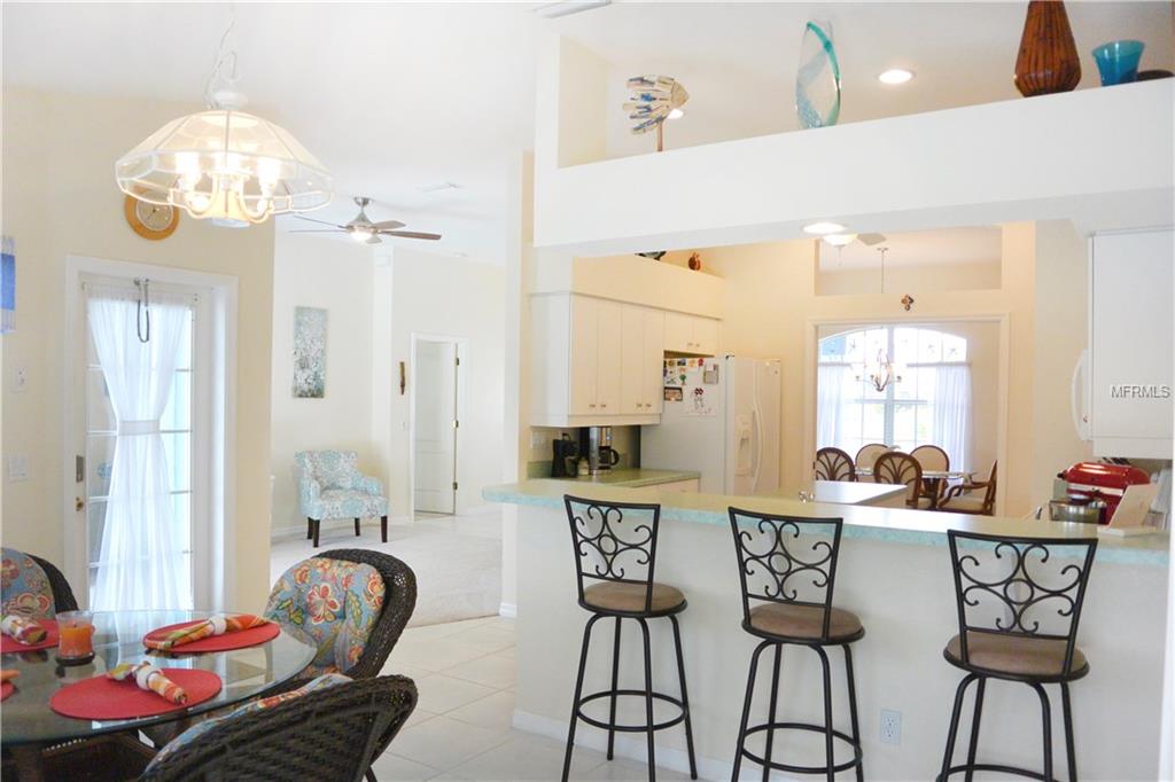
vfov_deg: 47.9
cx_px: 588
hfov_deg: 67.4
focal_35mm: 27
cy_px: 391
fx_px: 881
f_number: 3.5
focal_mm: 10
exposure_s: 1/125
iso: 280
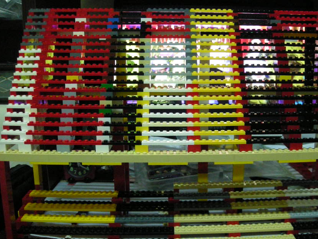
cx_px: 184
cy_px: 125
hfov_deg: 43.7
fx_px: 395
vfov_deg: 33.6
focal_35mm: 43
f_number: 2.8
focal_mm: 5.7
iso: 400
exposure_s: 1/17.3
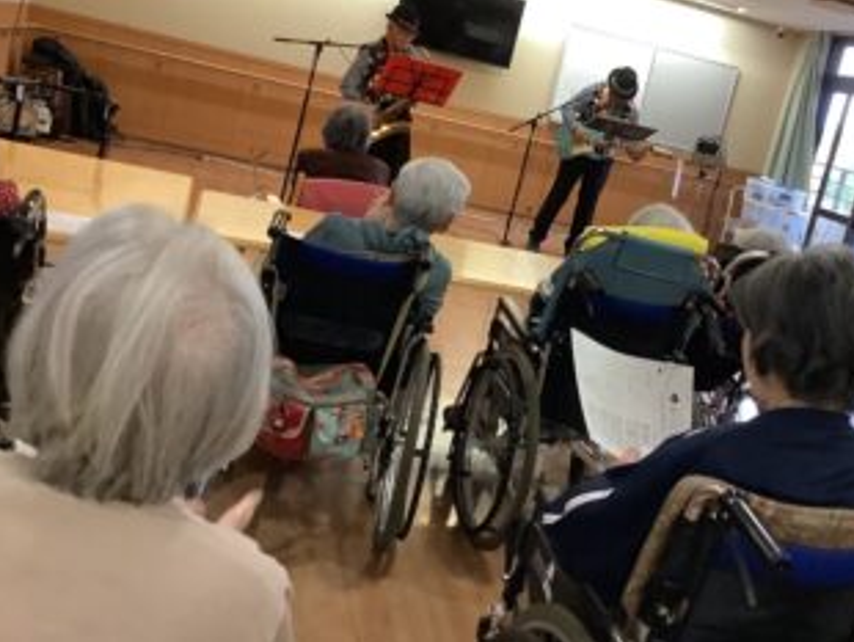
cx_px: 540
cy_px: 234
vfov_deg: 35.8
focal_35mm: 40
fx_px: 988
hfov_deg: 46.3
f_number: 2.4
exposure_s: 1/60
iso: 250
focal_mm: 3.3
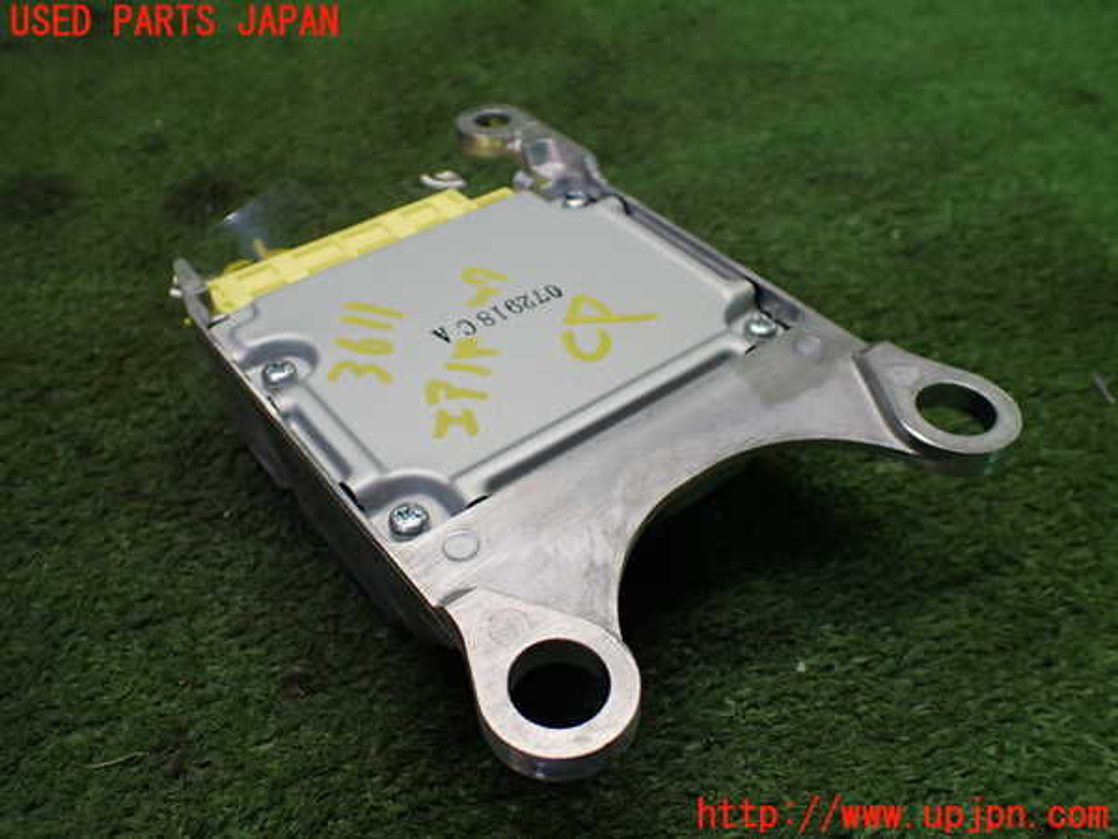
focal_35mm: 30
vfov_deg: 46.8
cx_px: 559
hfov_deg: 60.0
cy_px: 420
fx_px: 969
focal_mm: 5.4
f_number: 2.3
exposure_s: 1/125
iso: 320
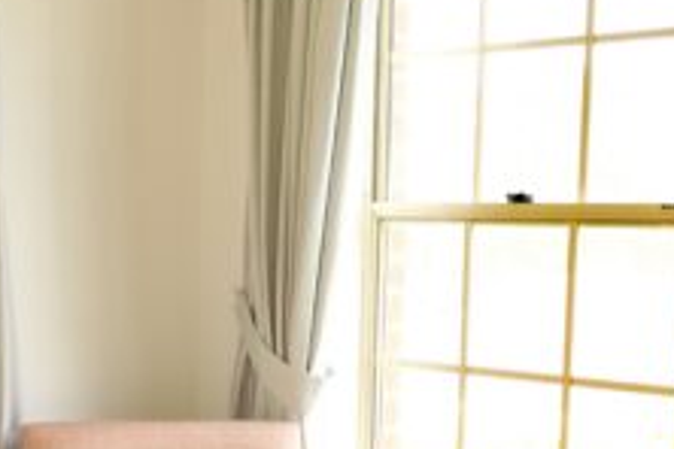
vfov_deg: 16.2
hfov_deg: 24.2
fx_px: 1554
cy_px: 440
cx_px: 152
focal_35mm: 83
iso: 400
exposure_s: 1/15
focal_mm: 24
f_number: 8
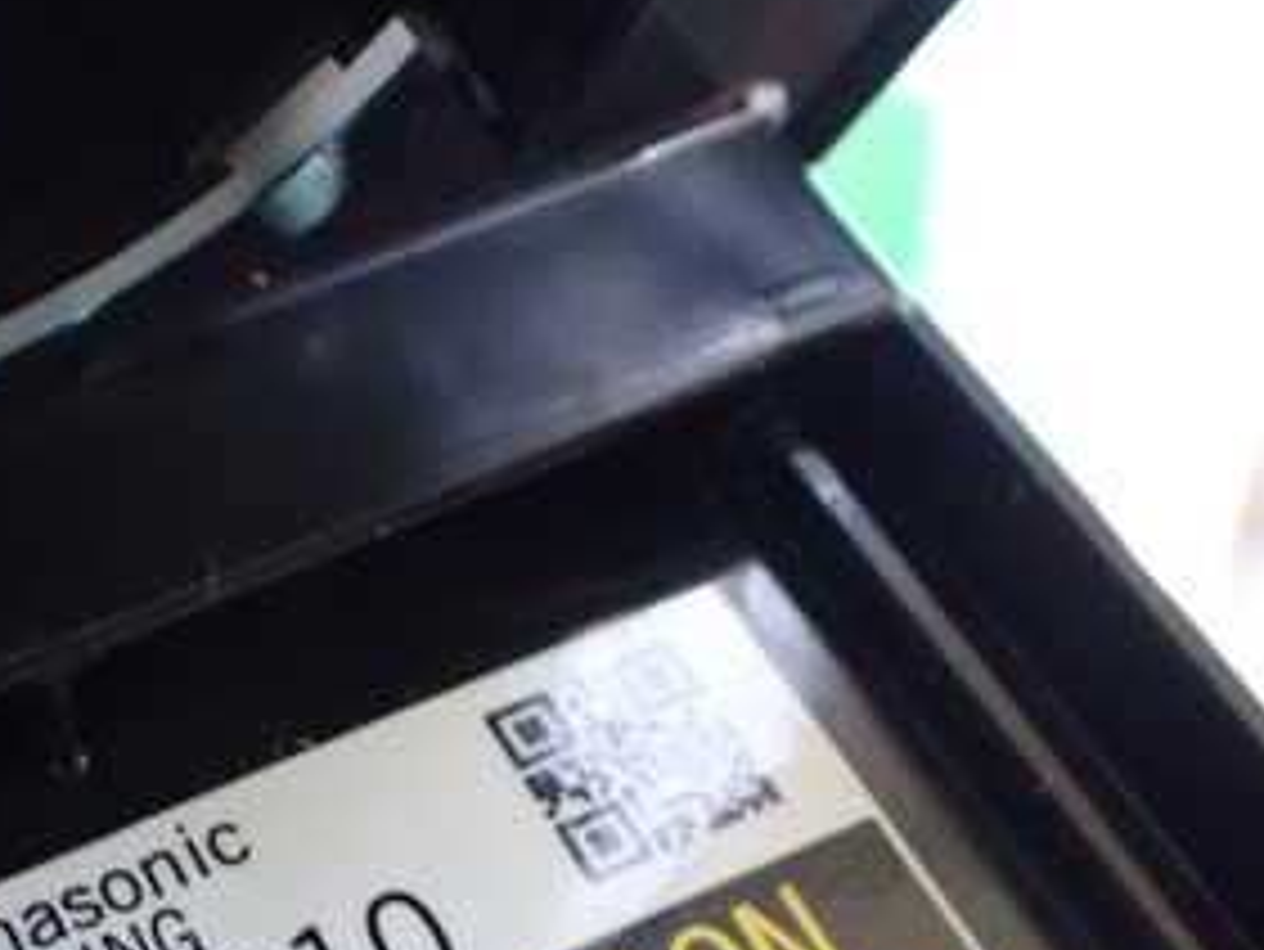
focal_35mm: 64
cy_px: 941
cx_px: 135
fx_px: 2338
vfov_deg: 22.1
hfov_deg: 29.1
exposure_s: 1/40
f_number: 2.3
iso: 800
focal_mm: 5.4
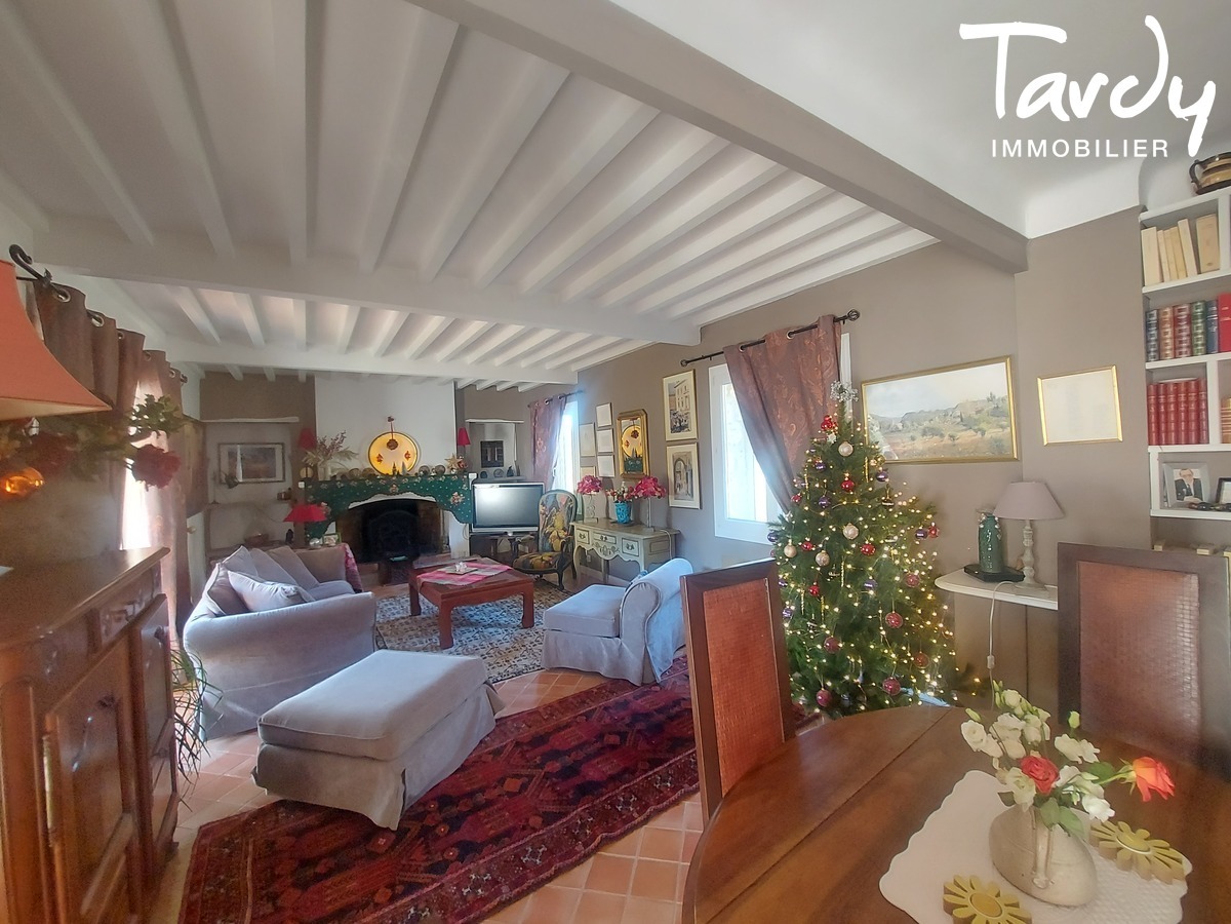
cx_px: 616
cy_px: 462
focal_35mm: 13
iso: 320
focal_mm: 1.74
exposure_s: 1/30
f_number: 2.2
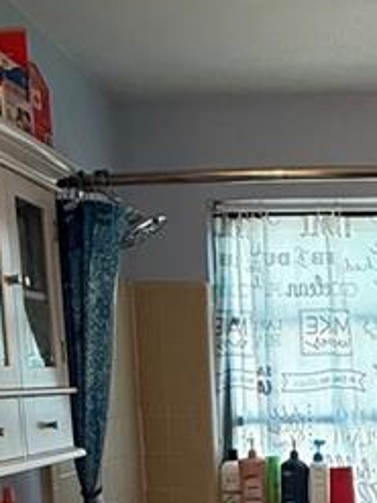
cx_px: 383
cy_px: 582
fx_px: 988
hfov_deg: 20.8
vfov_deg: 25.9
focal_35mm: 68
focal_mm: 2.22
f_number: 2.2
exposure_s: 1/120
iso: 160
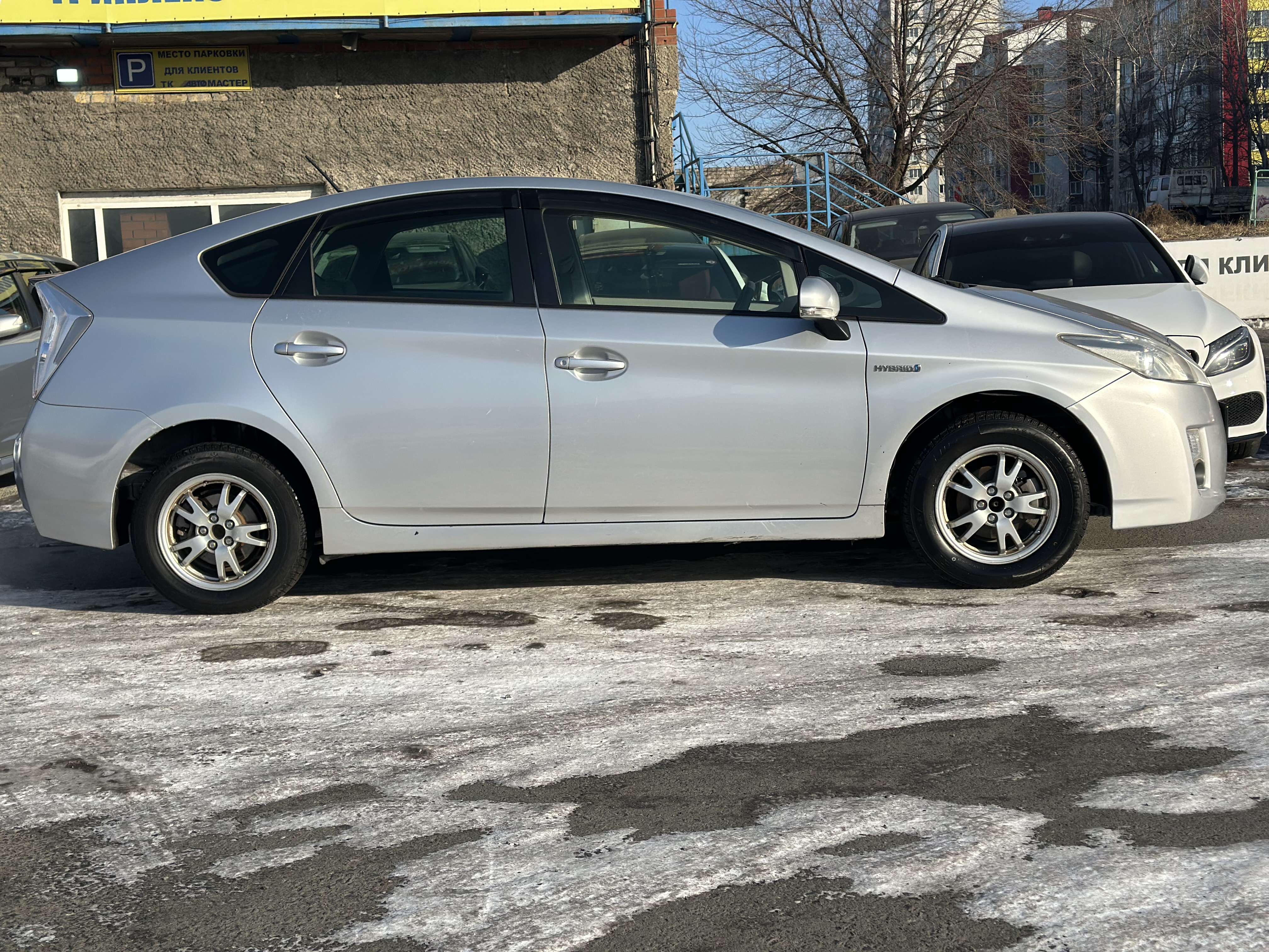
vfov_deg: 30.3
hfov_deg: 39.7
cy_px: 476
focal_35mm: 48
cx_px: 634
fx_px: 1760
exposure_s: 1/5000
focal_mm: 6.86
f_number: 1.78
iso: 100
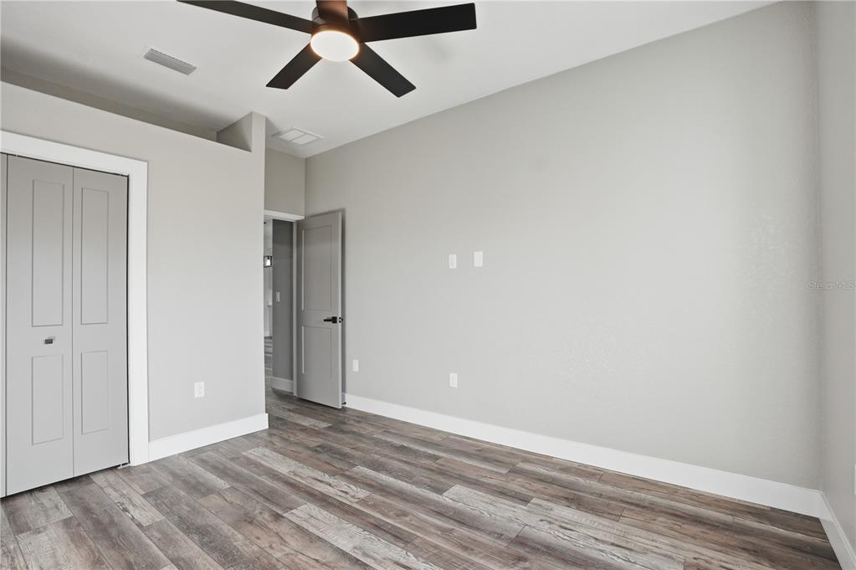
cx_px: 428
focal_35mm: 16
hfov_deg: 96.8
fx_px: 380
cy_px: 285
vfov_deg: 73.7
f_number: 5
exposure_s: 1/500
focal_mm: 16
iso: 800
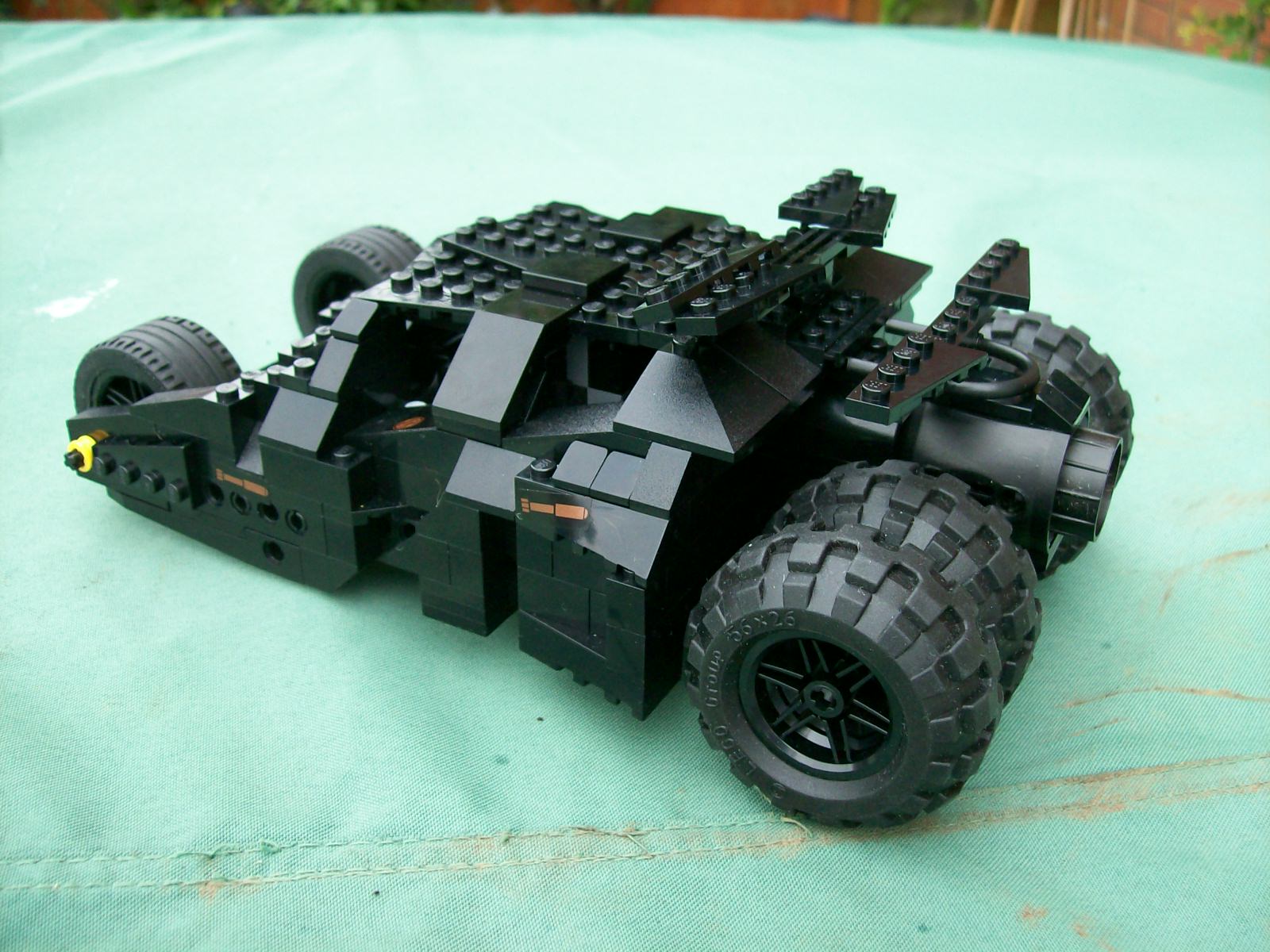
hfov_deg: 51.4
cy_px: 476
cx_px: 635
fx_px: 1321
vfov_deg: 39.7
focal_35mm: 36
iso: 80
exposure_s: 1/38.6
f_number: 2.7
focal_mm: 6
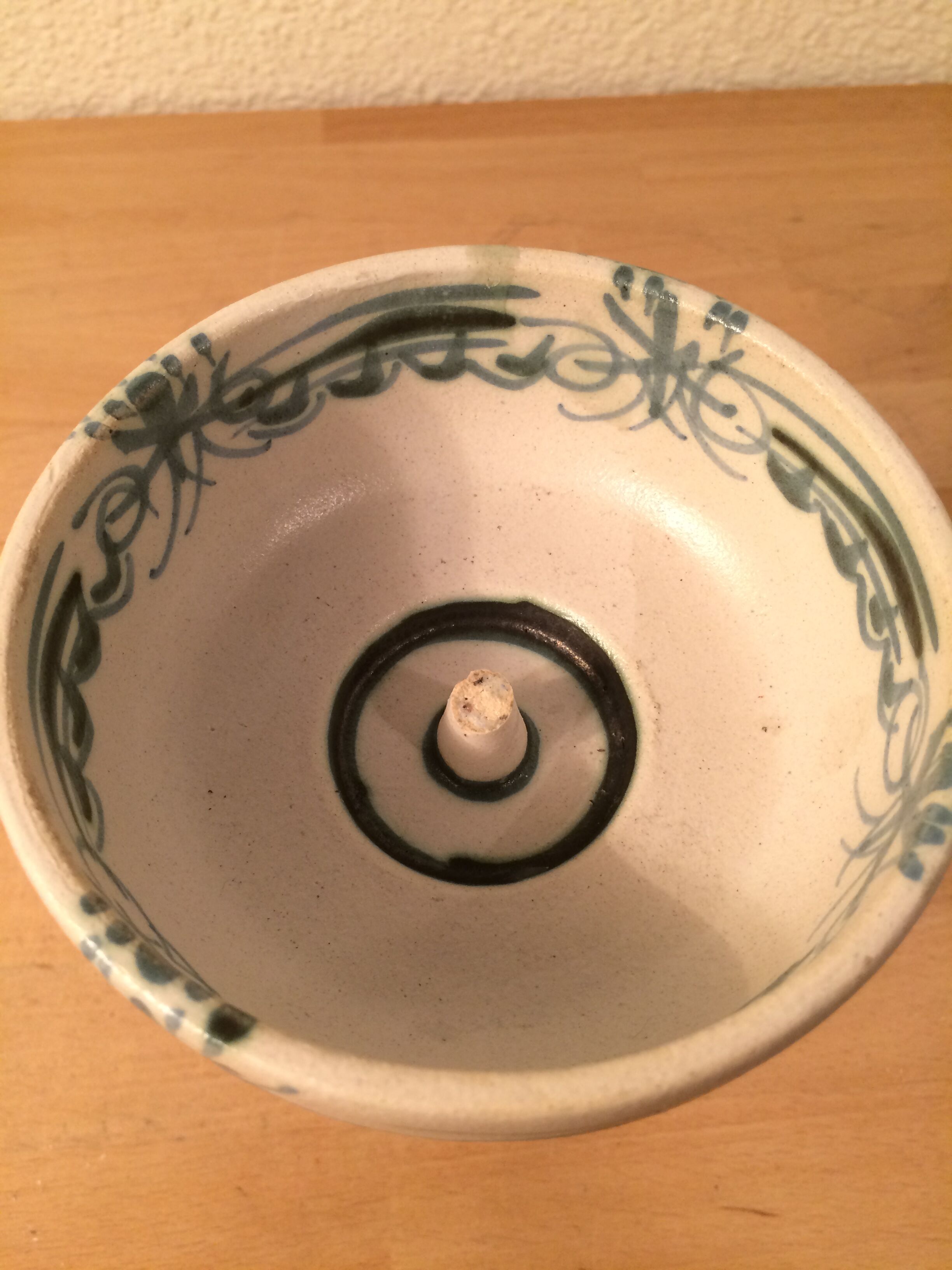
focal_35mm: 29
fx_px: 1063
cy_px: 635
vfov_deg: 61.7
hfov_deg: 48.2
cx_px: 476
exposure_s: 1/33
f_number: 2.2
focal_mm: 4.15
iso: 80
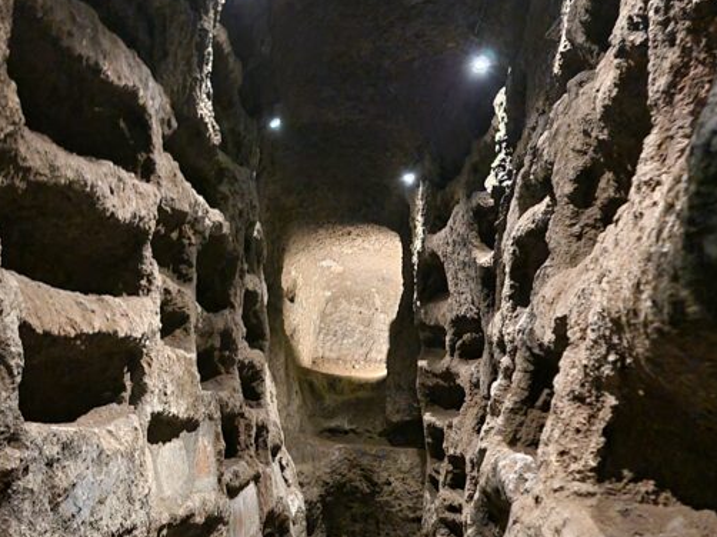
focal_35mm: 49
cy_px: 358
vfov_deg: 29.4
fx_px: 1014
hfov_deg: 38.2
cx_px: 203
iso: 1250
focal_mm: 6.7
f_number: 1.8
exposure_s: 1/13
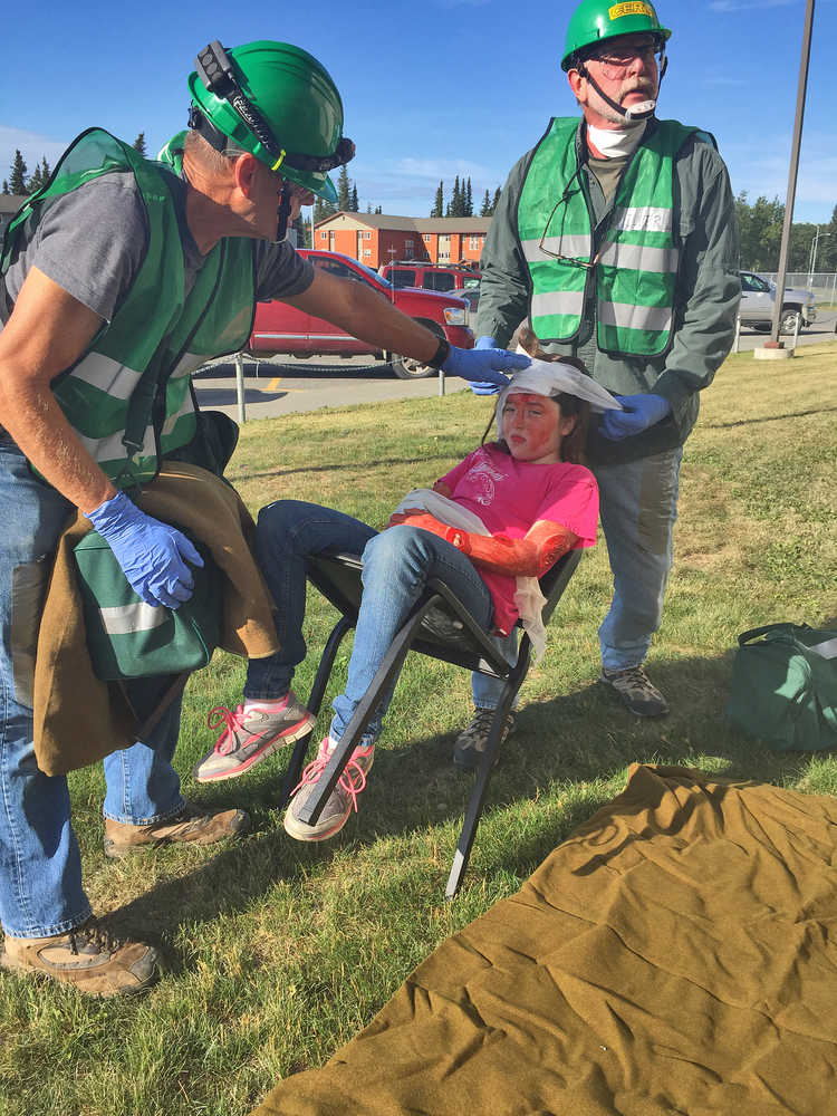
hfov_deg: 48.2
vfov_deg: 61.7
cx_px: 418
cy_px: 558
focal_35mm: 29
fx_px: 935
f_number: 2.2
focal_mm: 4.15
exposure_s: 1/1364
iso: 32
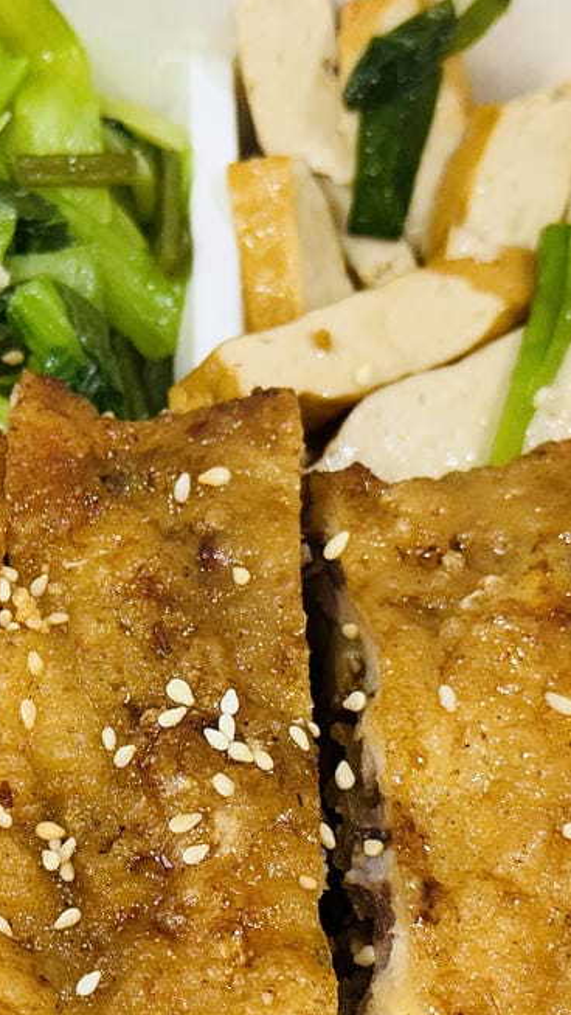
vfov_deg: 22.2
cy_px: 636
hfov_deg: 12.4
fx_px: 2583
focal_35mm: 96
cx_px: -37
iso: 125
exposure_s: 1/120
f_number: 1.78
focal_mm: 6.86
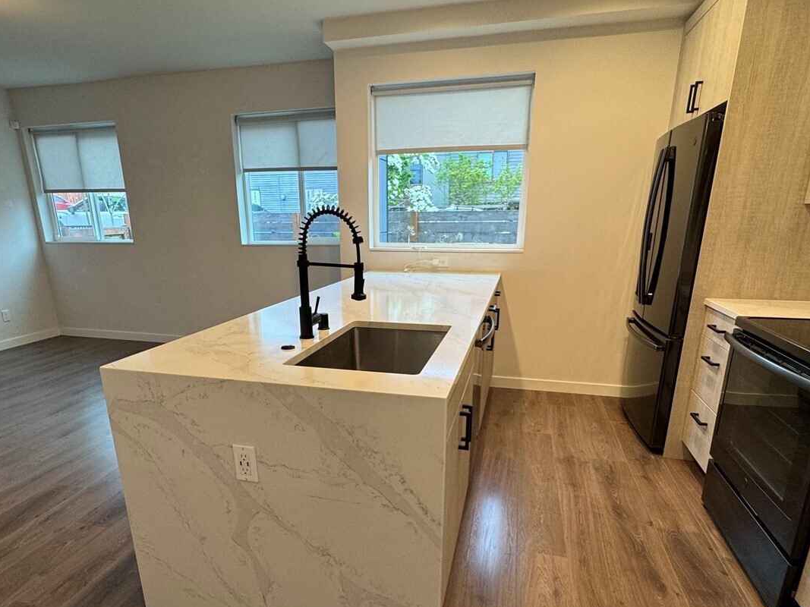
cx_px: 386
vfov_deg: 62.8
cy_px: 369
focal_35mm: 21
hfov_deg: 78.9
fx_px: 491
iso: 125
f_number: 2.2
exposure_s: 1/120
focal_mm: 2.22
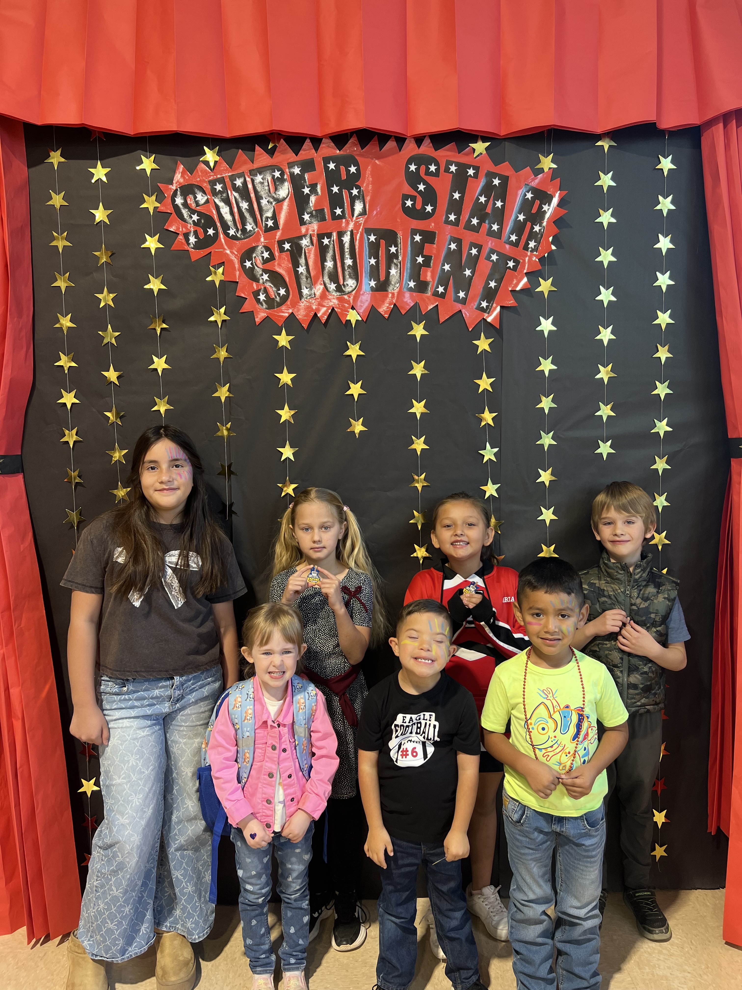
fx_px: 743
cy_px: 495
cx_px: 371
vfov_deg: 67.3
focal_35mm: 26
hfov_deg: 53.1
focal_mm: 5.7
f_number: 1.5
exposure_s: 1/60
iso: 80
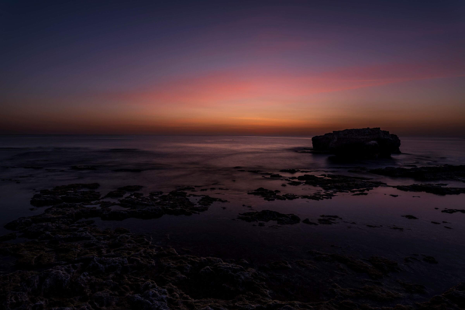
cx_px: 232
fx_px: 258
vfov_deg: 61.9
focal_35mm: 20
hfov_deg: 84.0
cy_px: 155
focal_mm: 20
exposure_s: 21
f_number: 11
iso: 64
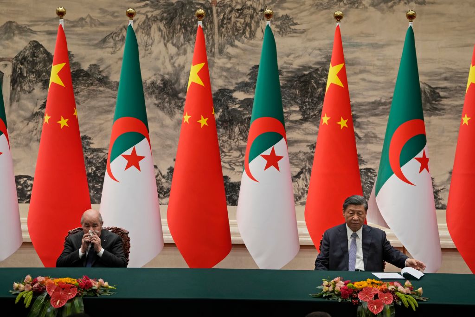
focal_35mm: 111
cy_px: 158
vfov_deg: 12.3
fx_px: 1465
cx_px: 238
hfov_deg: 18.4
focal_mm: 111
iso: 1000
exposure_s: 1/320
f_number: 5
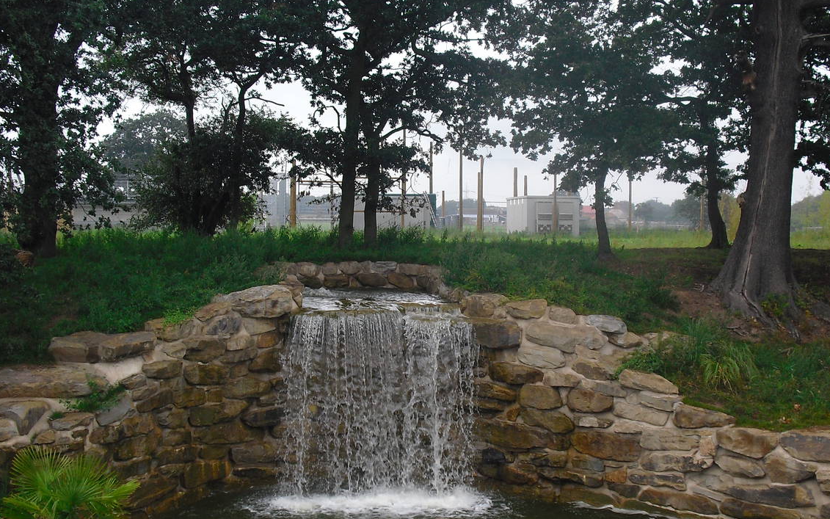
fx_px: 1222
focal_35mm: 54
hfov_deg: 37.5
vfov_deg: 24.0
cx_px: 418
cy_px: 285
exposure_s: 1/320
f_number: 3.1
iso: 100
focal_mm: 6.3
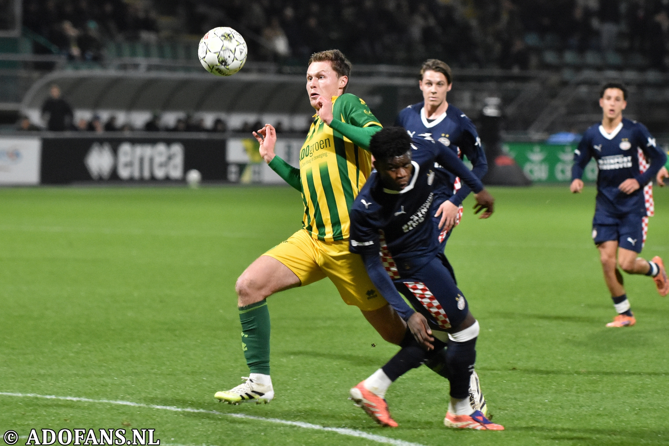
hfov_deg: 9.8
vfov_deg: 6.5
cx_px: 334
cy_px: 223
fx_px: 3902
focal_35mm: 210
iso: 2500
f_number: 2.8
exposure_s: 1/500
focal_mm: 140
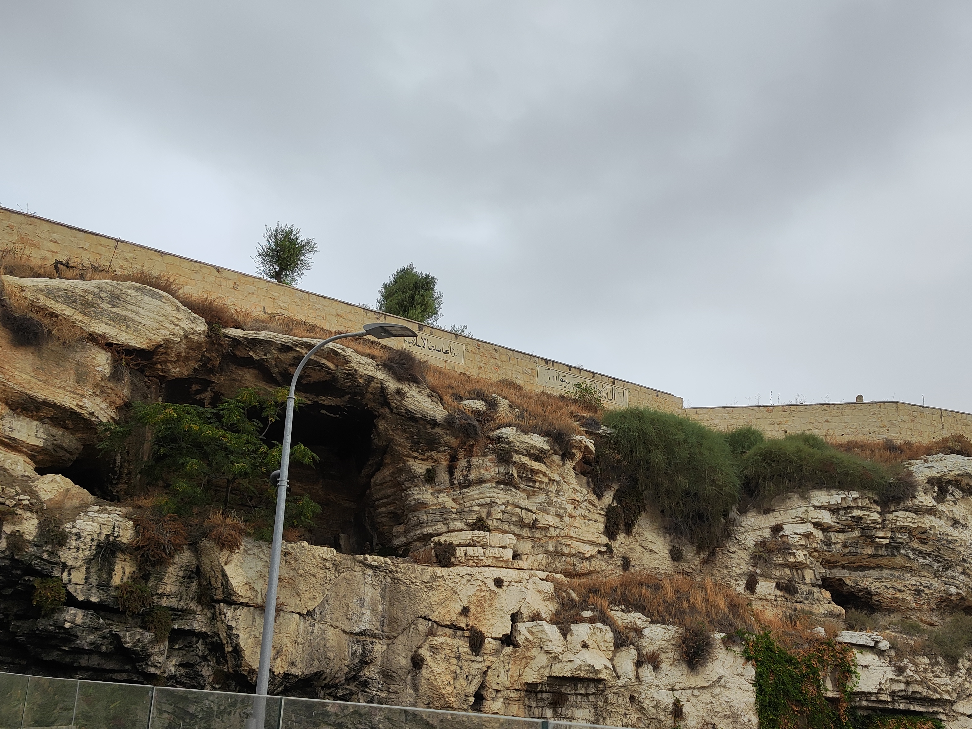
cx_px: 598
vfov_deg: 46.3
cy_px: 462
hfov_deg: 59.3
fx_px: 842
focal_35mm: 30
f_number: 1.8
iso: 50
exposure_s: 1/1360
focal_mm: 5.4
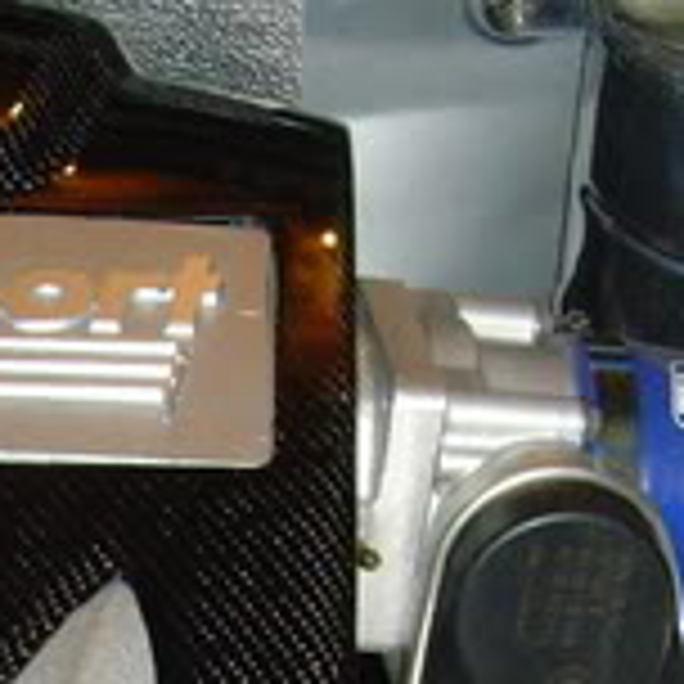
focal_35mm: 181
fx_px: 4046
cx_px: -58
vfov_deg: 9.6
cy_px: 738
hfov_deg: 9.6
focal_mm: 6.6
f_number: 3.5
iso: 200
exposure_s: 1/45
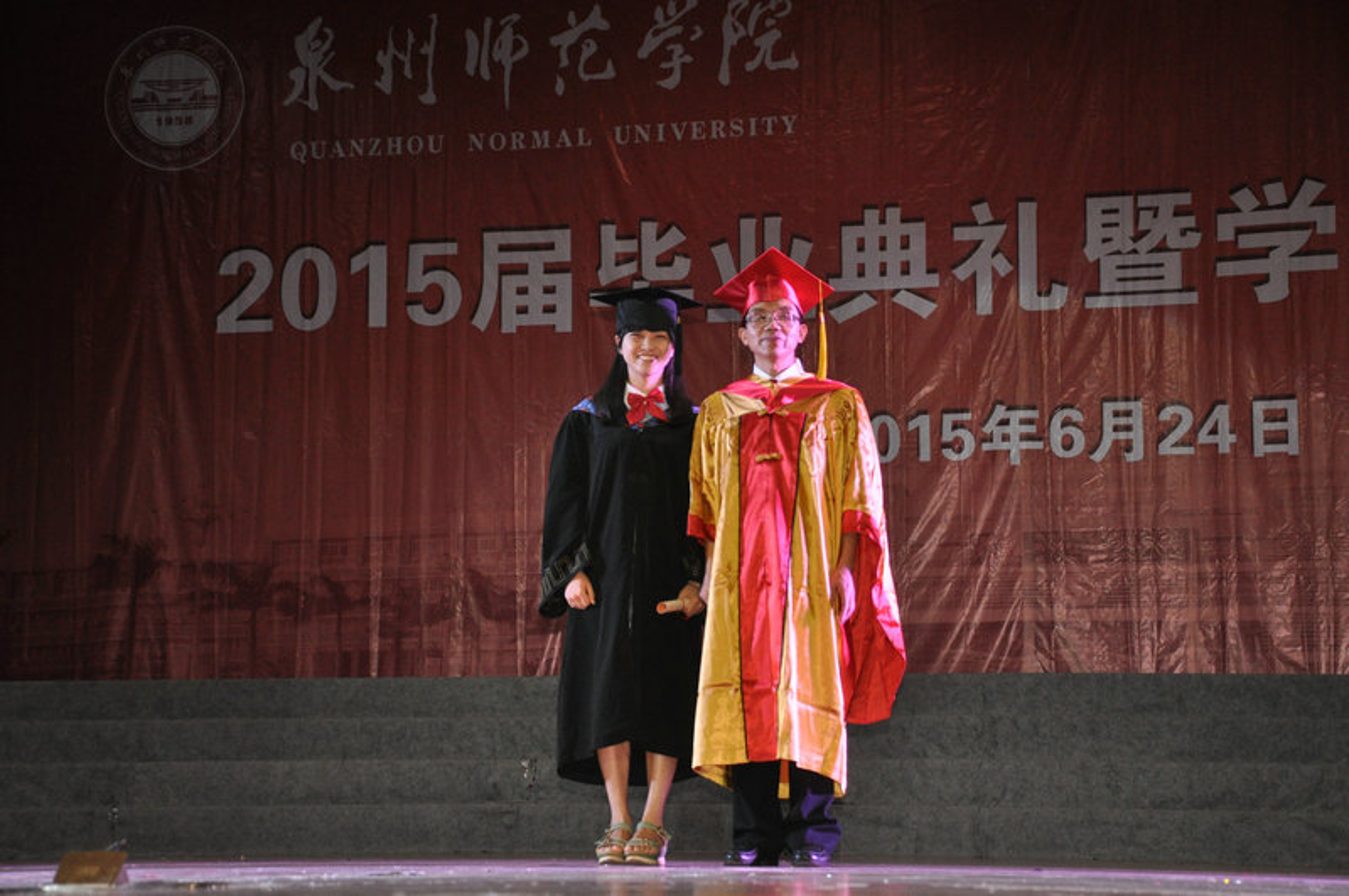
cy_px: 448
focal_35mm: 68
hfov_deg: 29.9
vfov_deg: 20.1
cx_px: 674
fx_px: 2526
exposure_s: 1/60
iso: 800
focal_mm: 45
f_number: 4.8
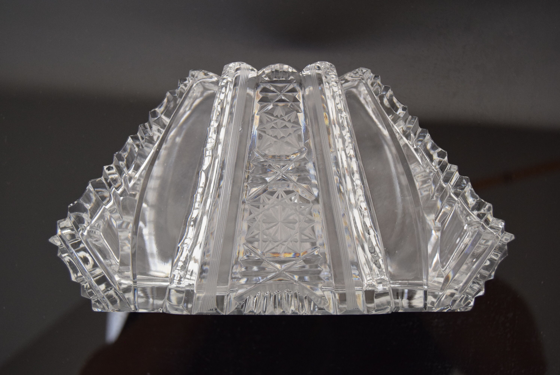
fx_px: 654
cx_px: 280
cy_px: 188
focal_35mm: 42
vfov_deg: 31.9
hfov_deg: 46.4
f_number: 5
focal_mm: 28
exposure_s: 1/100
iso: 1600
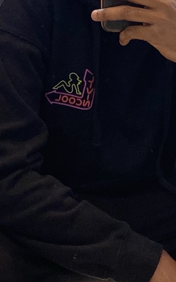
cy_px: -6
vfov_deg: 16.8
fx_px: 927
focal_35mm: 121
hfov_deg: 10.8
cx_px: 95
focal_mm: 4.25
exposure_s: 1/100
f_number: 1.8
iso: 100
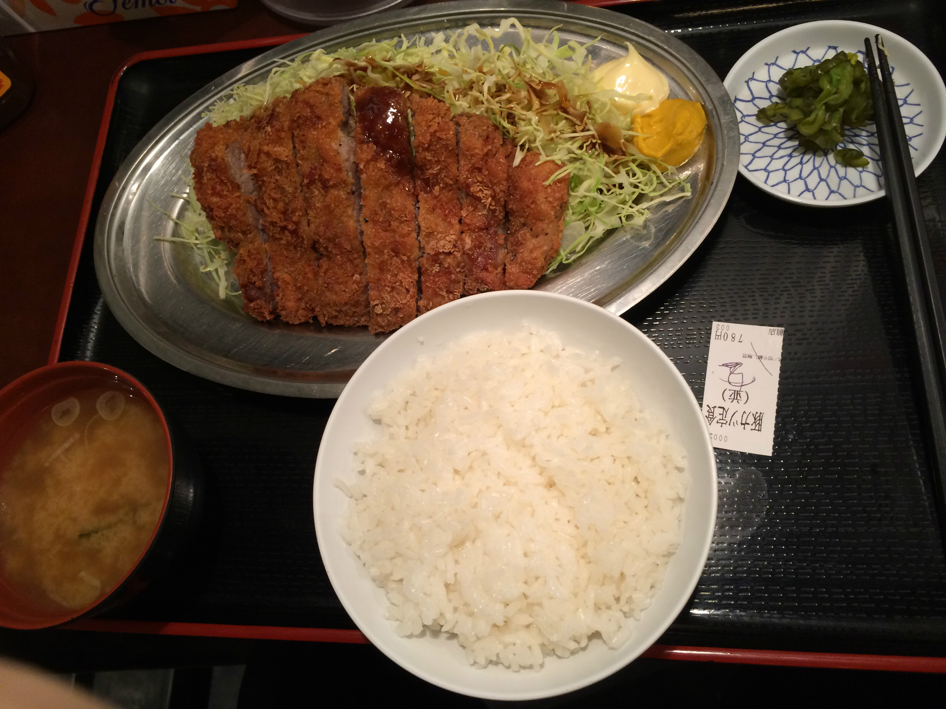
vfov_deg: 46.8
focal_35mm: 30
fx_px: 820
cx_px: 473
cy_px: 354
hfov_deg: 60.0
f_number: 2.2
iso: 160
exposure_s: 1/33
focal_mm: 4.12
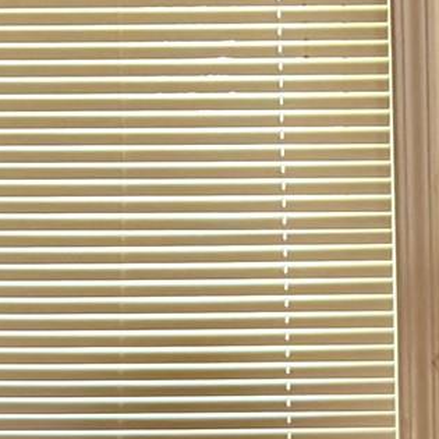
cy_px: 619
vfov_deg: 12.2
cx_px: 396
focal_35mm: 138
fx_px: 1980
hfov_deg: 12.6
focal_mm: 6.76
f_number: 1.78
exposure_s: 1/60
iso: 400
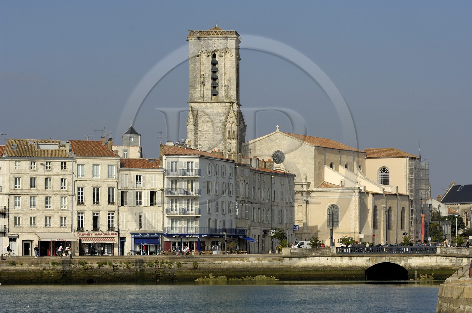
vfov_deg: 9.6
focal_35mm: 142
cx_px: 236
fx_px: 1866
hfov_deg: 14.4
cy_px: 156
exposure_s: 1/400
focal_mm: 95
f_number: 6.7
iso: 100
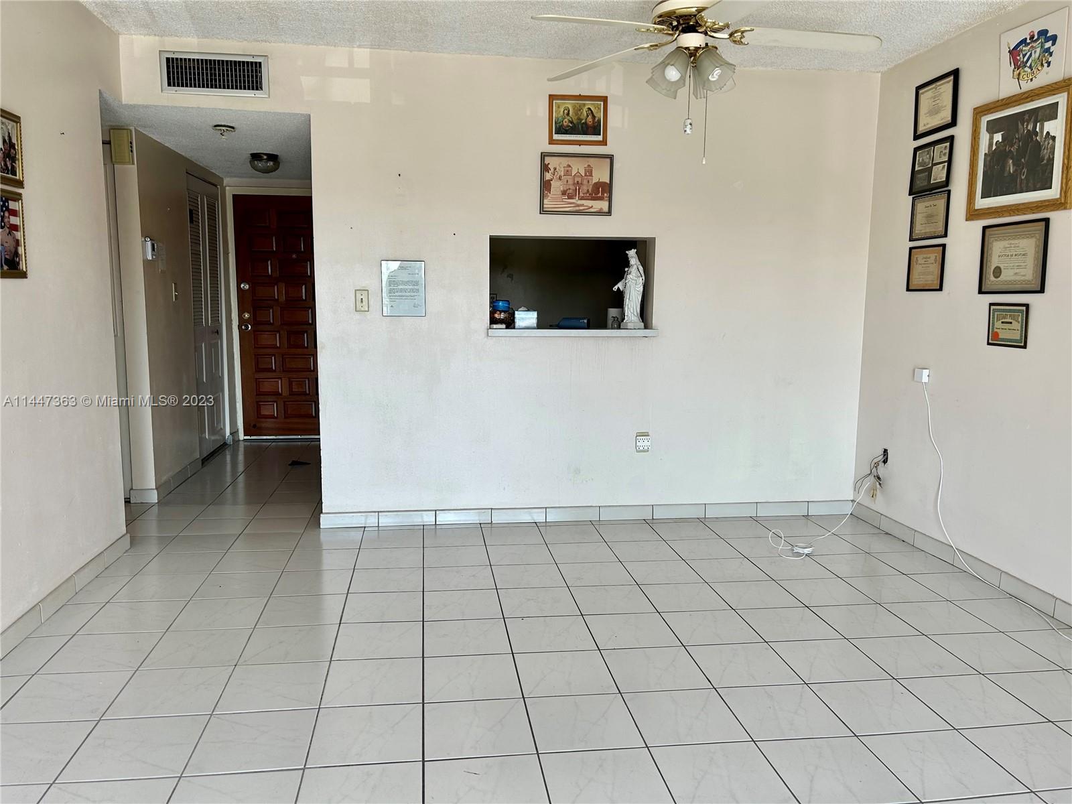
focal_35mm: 26
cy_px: 402
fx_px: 805
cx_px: 536
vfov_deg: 53.1
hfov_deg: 67.3
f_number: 1.5
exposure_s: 1/121
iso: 40
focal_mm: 5.7
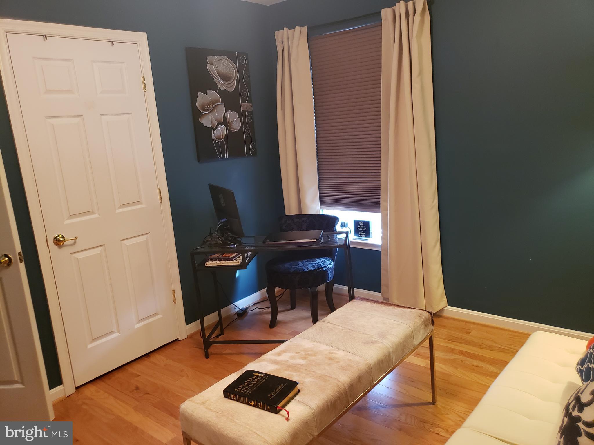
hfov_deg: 67.3
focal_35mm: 26
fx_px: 446
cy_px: 222
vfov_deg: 53.1
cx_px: 297
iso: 250
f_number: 1.5
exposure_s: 1/17
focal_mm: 4.3
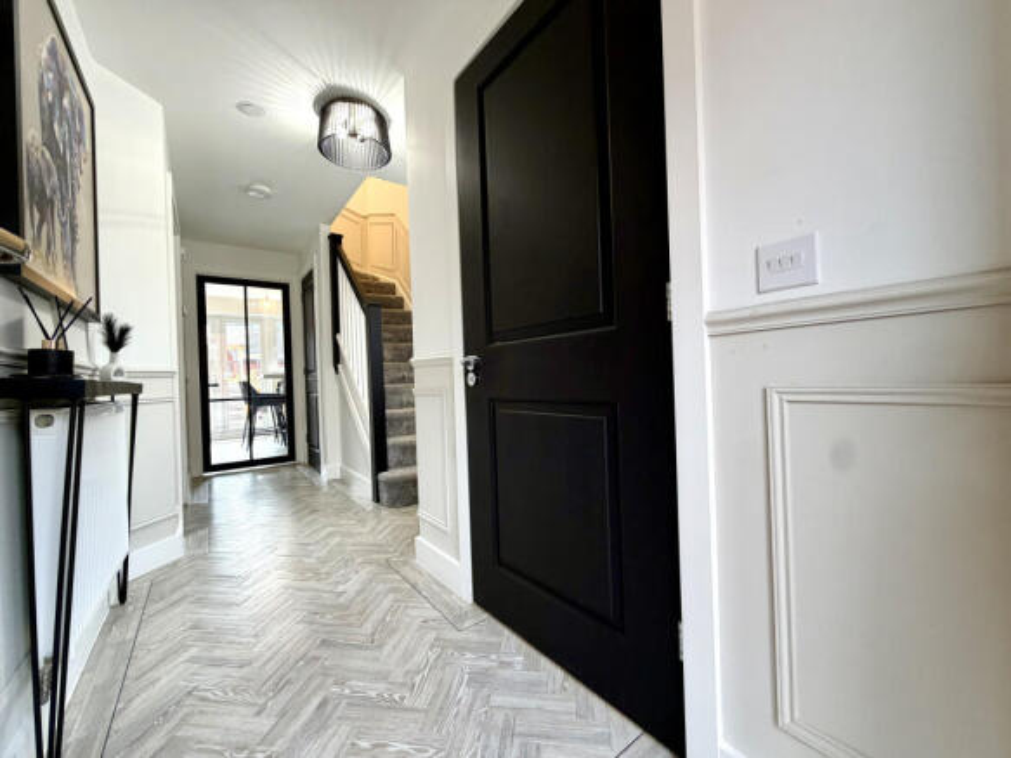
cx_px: 506
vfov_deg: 85.7
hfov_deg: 102.1
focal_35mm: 14
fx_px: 409
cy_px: 379
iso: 200
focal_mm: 2.22
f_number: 2.2
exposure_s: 1/50
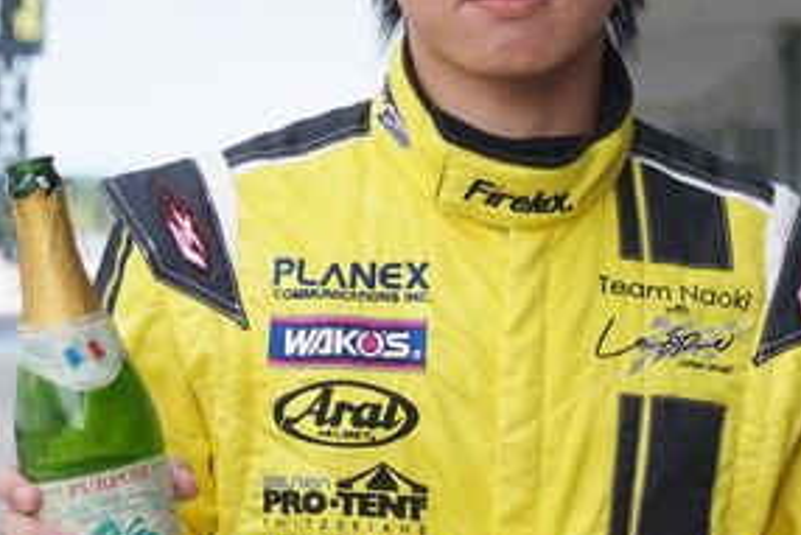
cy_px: 218
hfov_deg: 11.3
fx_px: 4029
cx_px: 532
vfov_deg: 7.6
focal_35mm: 181
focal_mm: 48
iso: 400
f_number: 4
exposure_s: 1/350
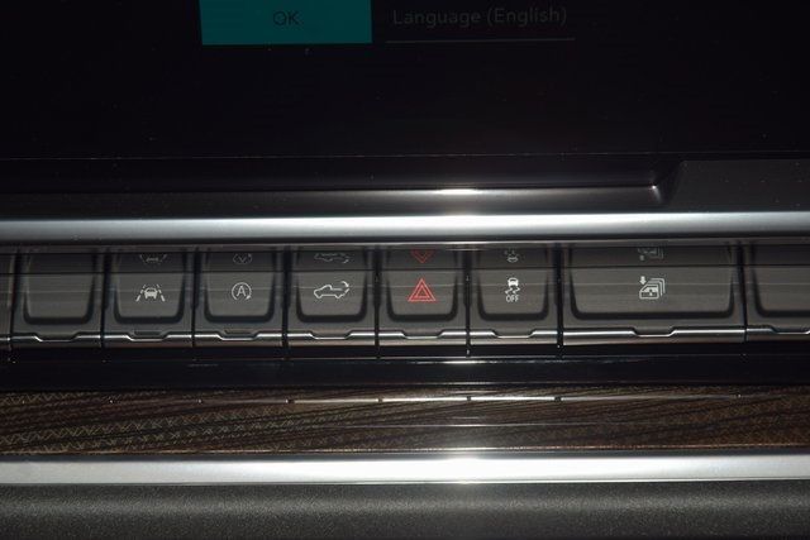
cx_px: 405
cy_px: 270
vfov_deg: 13.0
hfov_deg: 19.5
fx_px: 2363
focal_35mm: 105
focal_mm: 70
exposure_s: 1/125
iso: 100
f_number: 8
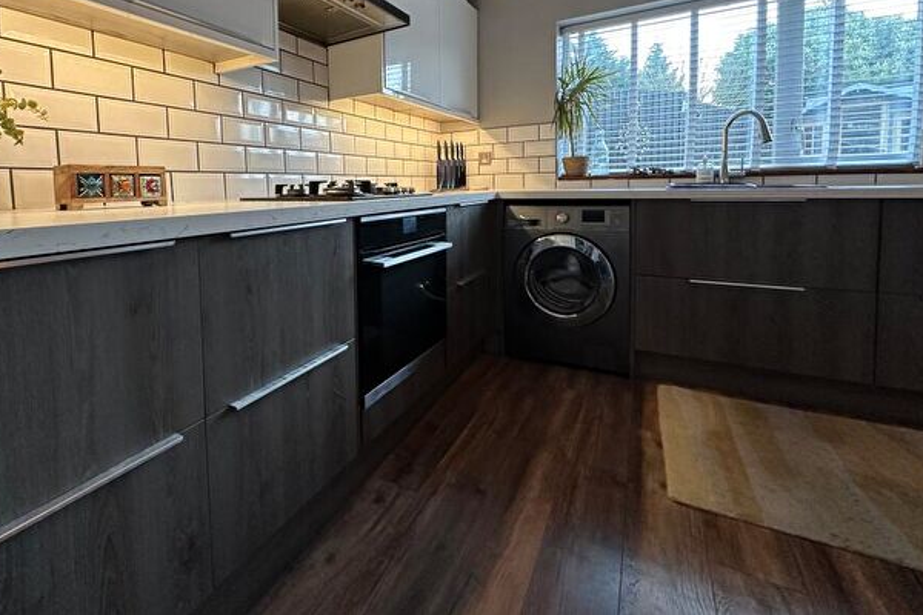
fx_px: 436
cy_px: 213
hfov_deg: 92.6
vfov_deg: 68.8
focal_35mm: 17
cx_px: 392
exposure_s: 1/50
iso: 160
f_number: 2.2
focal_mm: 2.22
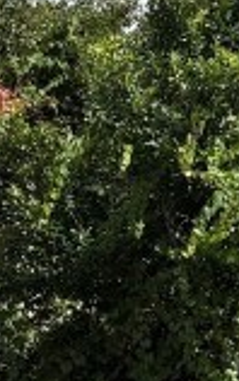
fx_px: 1862
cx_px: -768
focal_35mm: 179
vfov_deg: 11.6
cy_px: 376
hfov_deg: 6.0
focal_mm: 5.96
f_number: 1.6
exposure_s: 1/3623
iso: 50
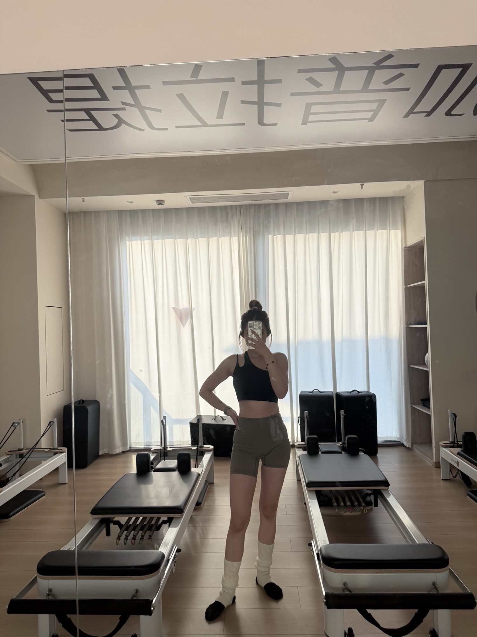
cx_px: 238
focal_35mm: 24
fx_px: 441
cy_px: 318
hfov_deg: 56.8
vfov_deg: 71.6
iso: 80
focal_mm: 6.76
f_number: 1.78
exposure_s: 1/708
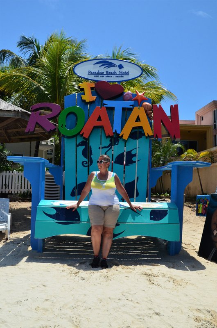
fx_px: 327
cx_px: 108
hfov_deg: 36.7
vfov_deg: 53.2
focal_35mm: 36
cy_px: 164
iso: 1250
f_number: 13
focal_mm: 24
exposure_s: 1/800
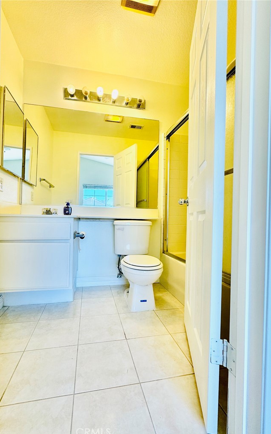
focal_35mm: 15
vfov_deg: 101.5
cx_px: 122
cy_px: 219
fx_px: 177
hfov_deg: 74.6
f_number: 2.2
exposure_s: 1/120
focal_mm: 2.22
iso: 64
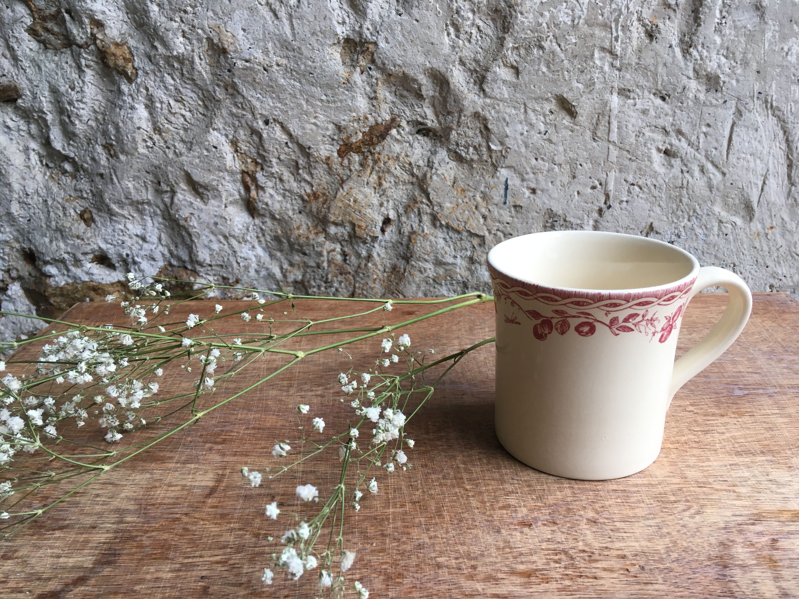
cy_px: 300
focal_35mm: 29
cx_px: 400
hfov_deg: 61.7
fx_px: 669
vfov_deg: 48.2
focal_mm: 4.15
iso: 32
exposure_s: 1/33
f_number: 2.2
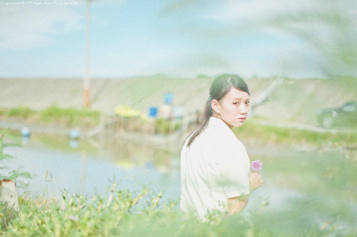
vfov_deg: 26.9
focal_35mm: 50
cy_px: 118
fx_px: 495
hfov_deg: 39.6
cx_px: 178
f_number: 1.6
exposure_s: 1/8000
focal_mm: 50
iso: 100
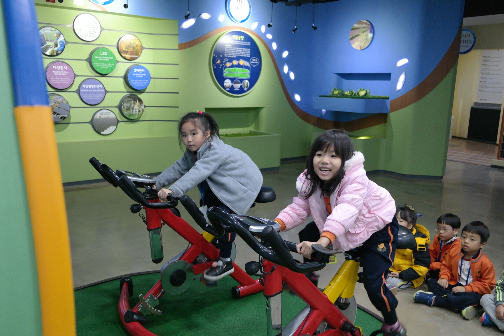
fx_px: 420
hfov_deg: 61.9
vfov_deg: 43.6
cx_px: 252
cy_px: 168
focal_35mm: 30
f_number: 3.5
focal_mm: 20
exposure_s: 1/40
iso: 800
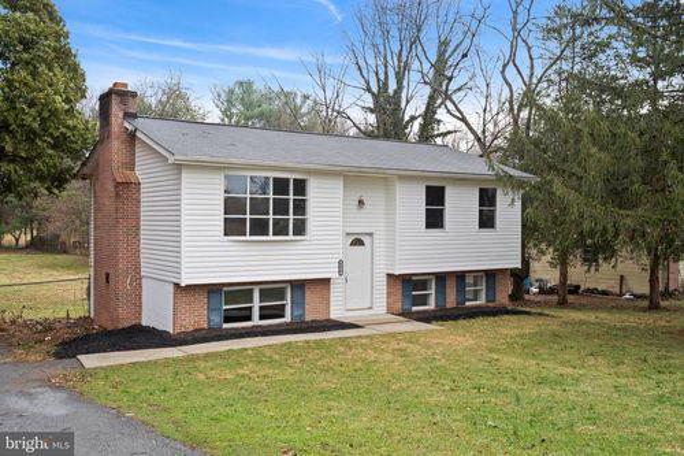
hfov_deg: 54.5
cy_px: 228
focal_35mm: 35
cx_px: 342
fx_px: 665
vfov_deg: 37.8
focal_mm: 35
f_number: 8
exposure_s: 1/60
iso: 320
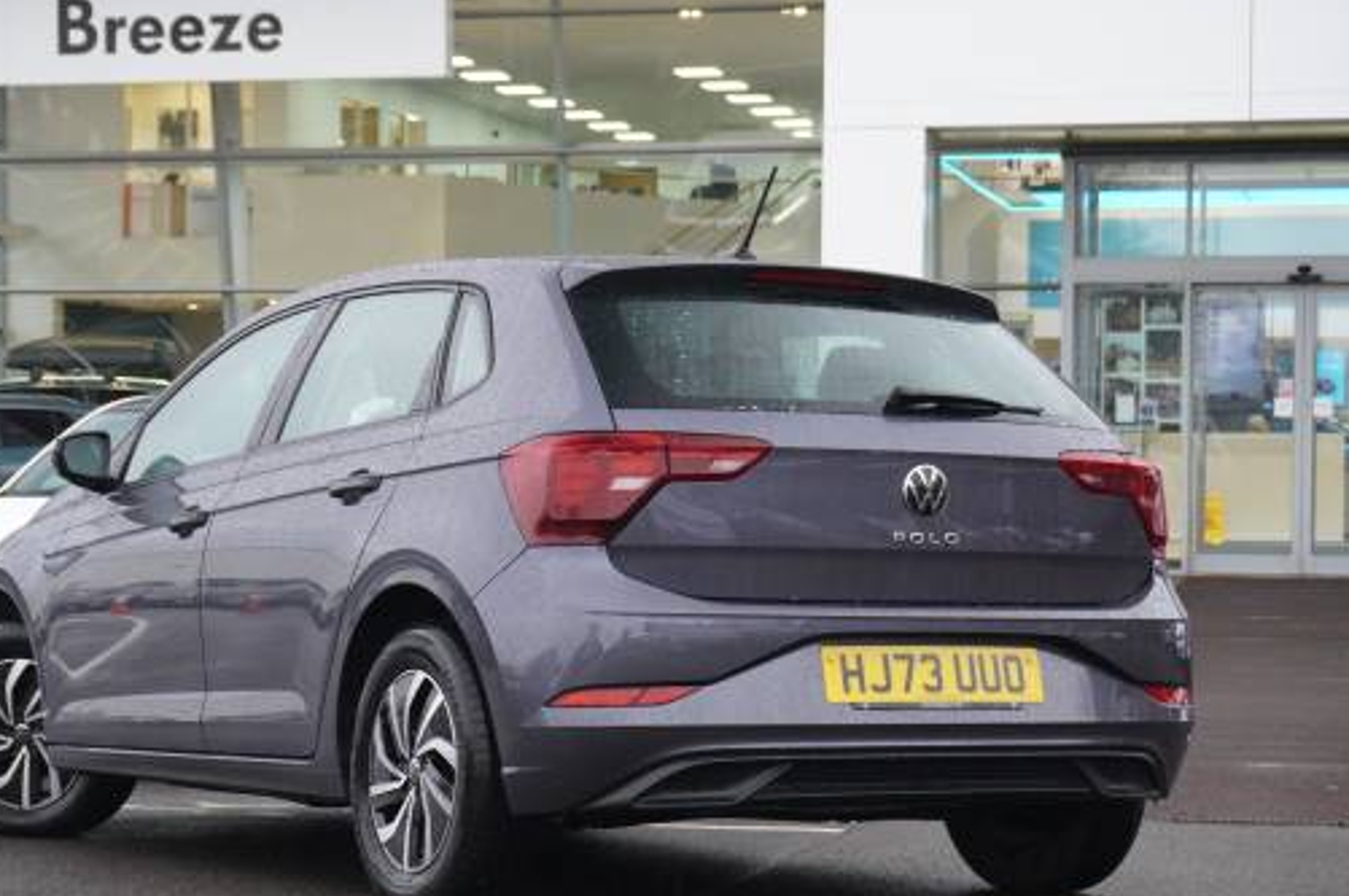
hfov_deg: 25.8
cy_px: 500
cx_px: 584
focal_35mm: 79
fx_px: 2944
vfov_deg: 17.3
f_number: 5.6
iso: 2500
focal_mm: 41
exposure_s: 1/160
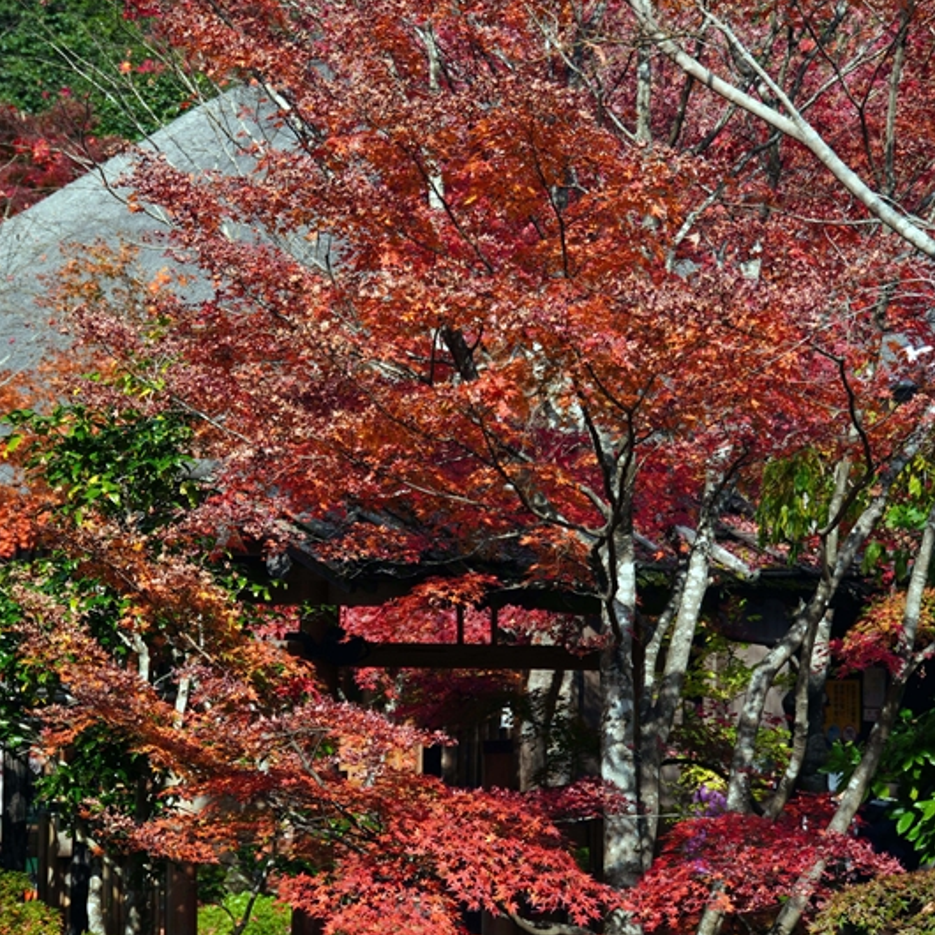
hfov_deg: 13.2
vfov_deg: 13.2
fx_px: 4048
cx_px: 467
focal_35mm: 132
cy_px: 480
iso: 100
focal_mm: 68.9
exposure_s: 1/320
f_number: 5.6
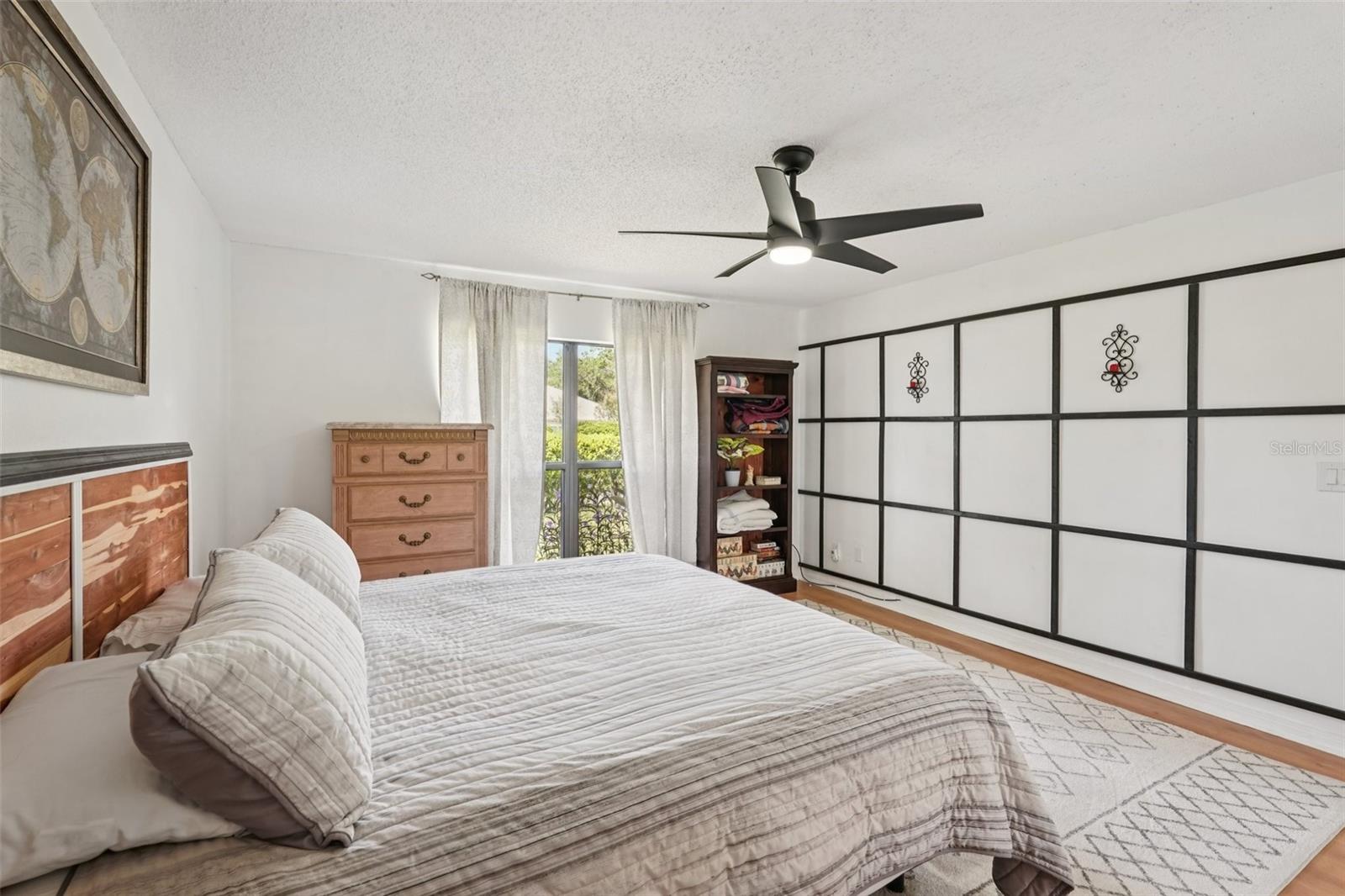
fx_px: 598
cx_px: 672
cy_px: 448
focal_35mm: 16
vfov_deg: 73.7
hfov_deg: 96.7
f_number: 8
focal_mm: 16
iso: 400
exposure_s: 1/20
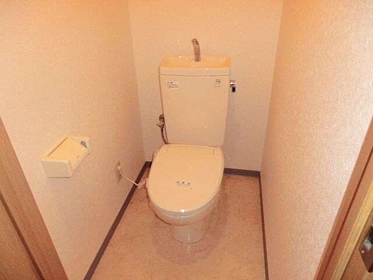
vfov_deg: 56.8
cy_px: 140
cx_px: 186
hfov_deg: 71.6
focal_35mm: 24
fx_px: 259
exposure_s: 1/60
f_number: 3.2
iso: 400
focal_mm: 4.3
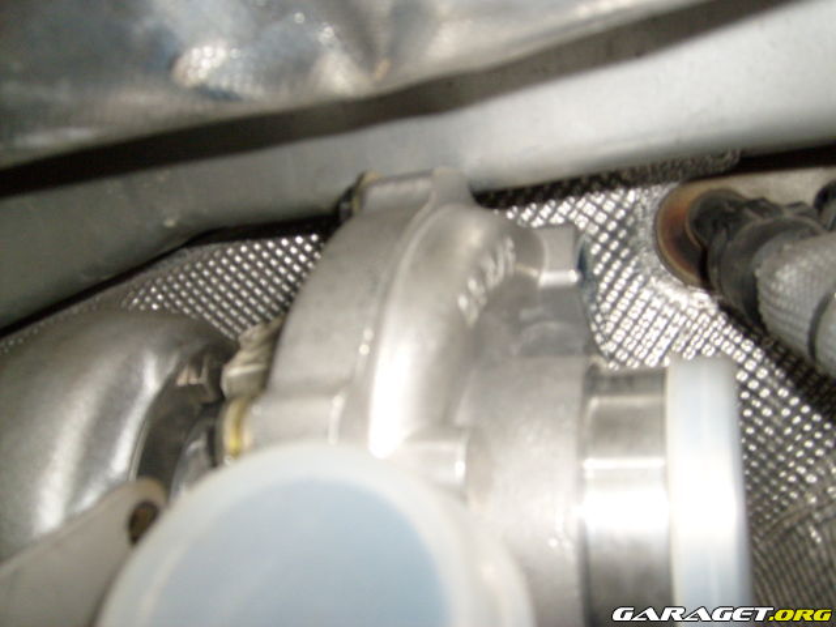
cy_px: 314
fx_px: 845
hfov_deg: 52.6
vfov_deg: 40.7
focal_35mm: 35
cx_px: 418
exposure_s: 1/45
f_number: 2.8
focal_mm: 5.8
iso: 100
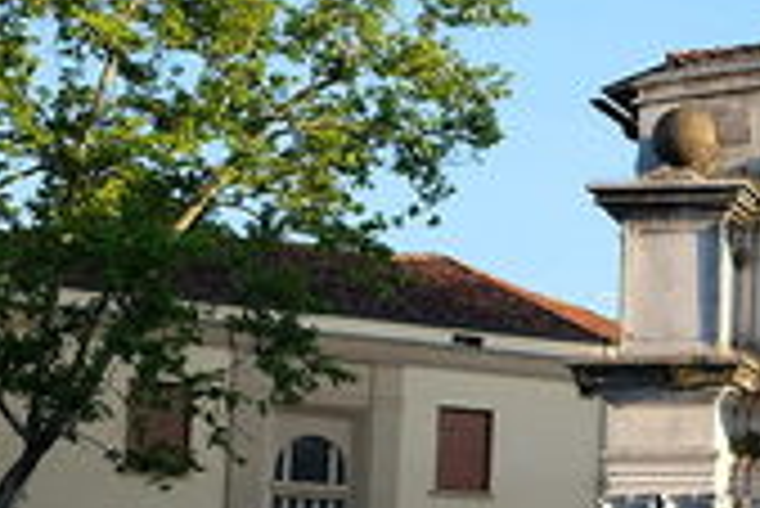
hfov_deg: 14.4
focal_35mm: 128
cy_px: 328
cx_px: 1309
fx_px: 2704
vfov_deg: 10.7
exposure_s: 1/170
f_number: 5.6
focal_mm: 24.3
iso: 200
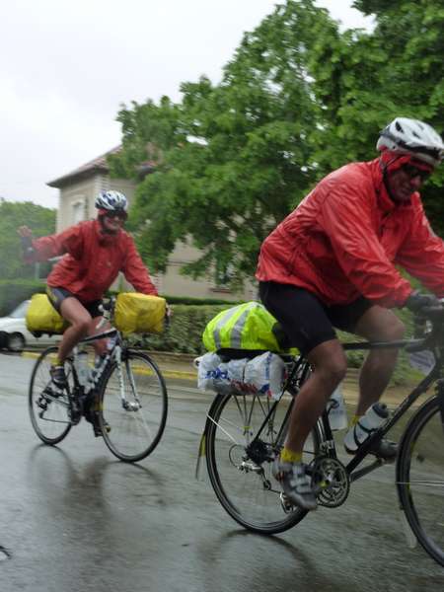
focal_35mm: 57
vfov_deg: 33.8
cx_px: 222
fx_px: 975
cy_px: 296
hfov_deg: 25.7
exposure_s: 1/80
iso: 125
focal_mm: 10.3
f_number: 4.6
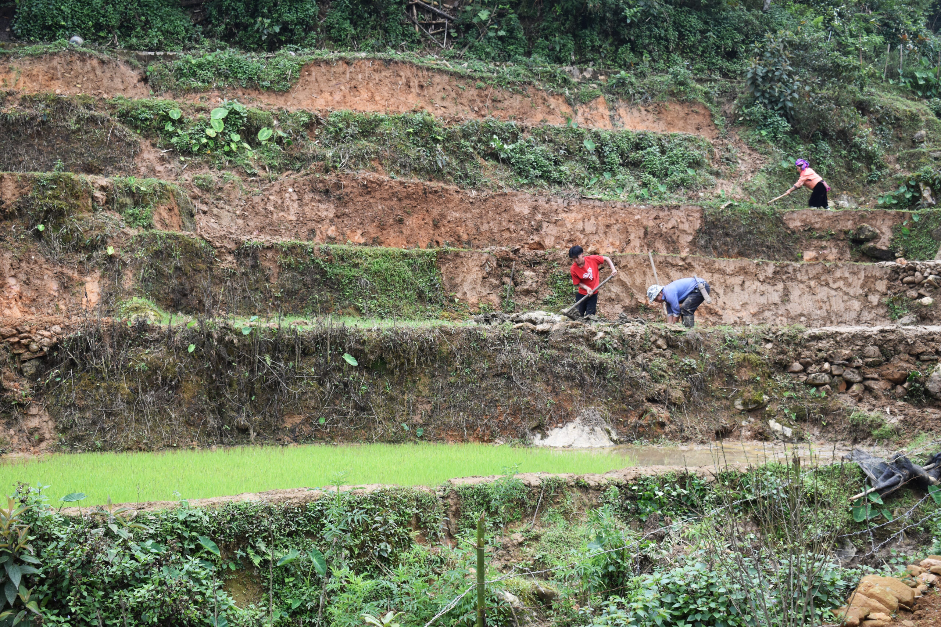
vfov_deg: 28.1
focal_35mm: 48
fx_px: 1255
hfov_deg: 41.1
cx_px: 470
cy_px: 314
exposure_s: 1/250
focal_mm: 32
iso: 400
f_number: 5.6
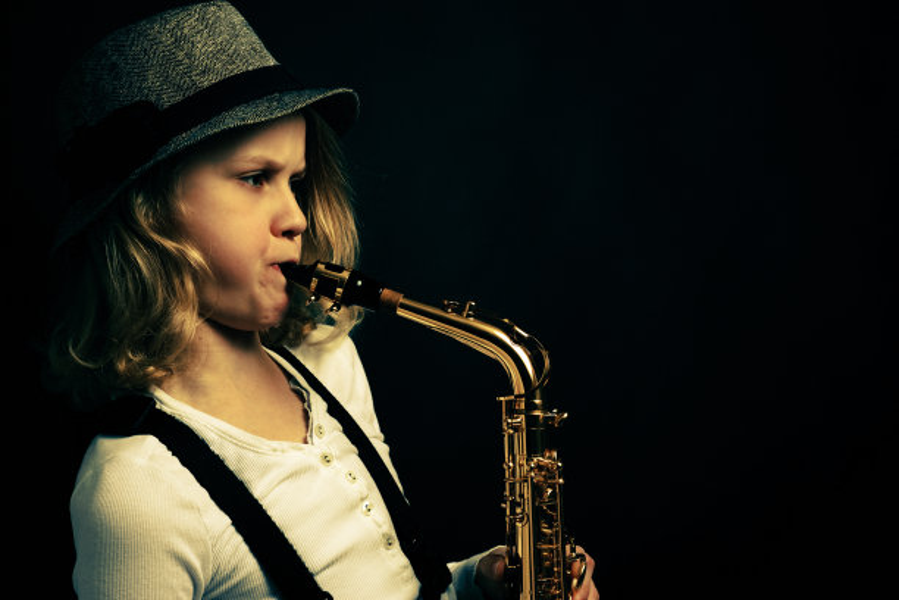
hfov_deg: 23.9
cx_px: 450
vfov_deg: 16.1
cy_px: 300
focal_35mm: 85
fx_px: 2122
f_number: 13
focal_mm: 85
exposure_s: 1/100
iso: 160
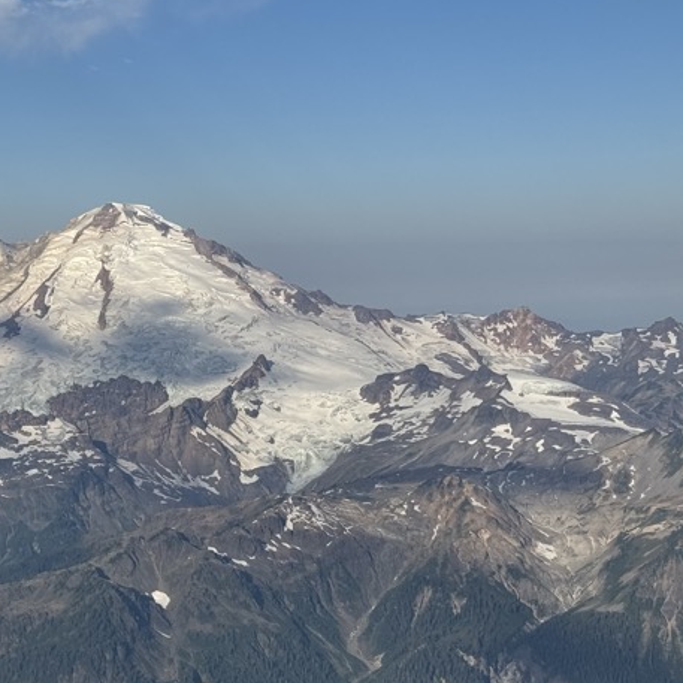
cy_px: 481
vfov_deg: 18.2
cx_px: 166
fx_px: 2121
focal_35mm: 95
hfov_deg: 18.2
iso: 64
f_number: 1.78
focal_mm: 6.76
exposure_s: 1/7937
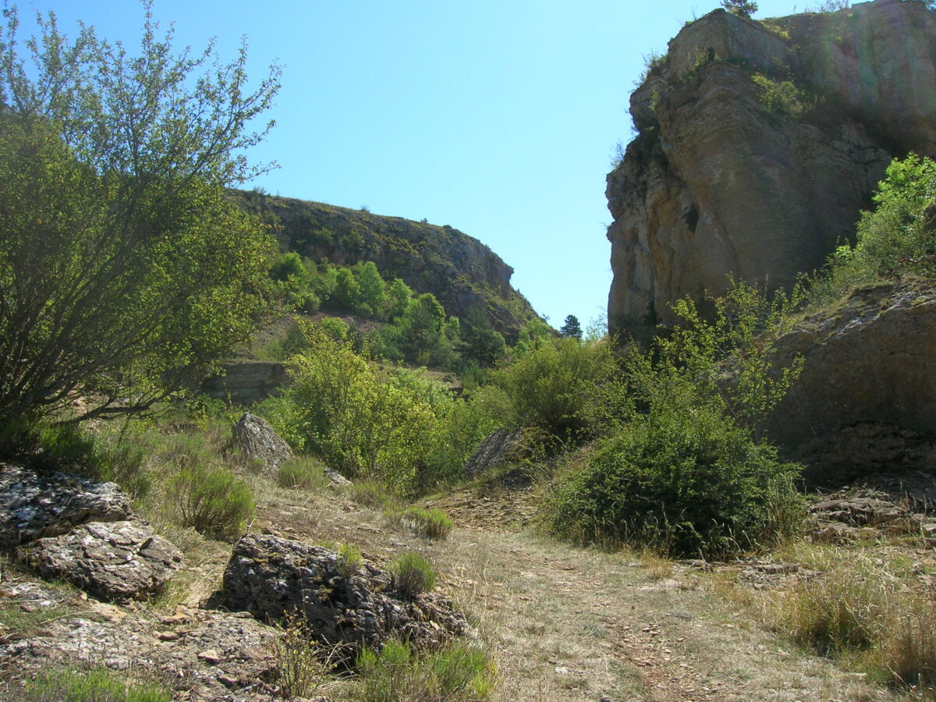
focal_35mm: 34
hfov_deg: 54.0
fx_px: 919
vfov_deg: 41.8
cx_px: 468
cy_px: 351
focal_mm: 5.7
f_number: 4.9
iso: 50
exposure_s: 1/260
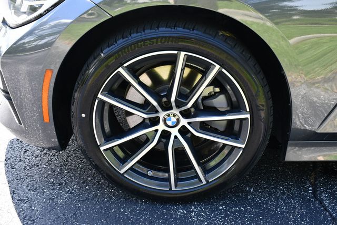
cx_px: 168
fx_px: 375
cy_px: 112
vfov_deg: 33.5
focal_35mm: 40
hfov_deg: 48.4
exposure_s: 1/250
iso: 400
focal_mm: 20
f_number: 4.5
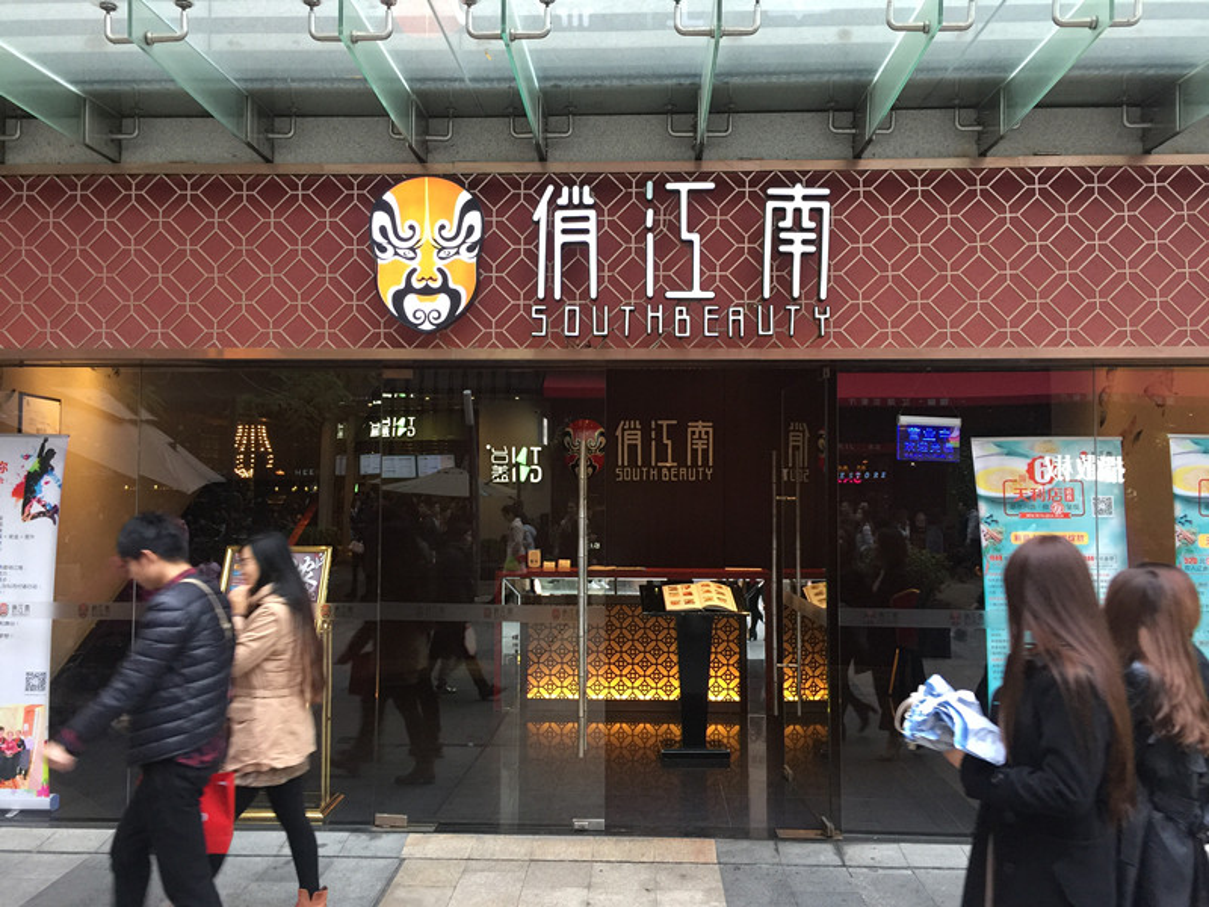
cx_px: 604
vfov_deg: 48.2
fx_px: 1013
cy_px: 454
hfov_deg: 61.7
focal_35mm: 29
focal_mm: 4.15
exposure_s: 1/17
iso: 50
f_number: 2.2
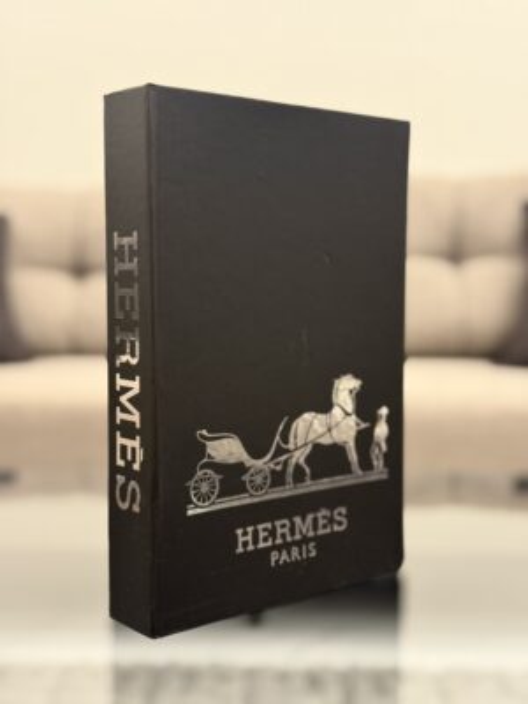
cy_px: 352
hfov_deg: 30.3
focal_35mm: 48
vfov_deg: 39.7
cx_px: 264
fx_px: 976
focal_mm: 6.76
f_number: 1.78
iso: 400
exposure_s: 1/33
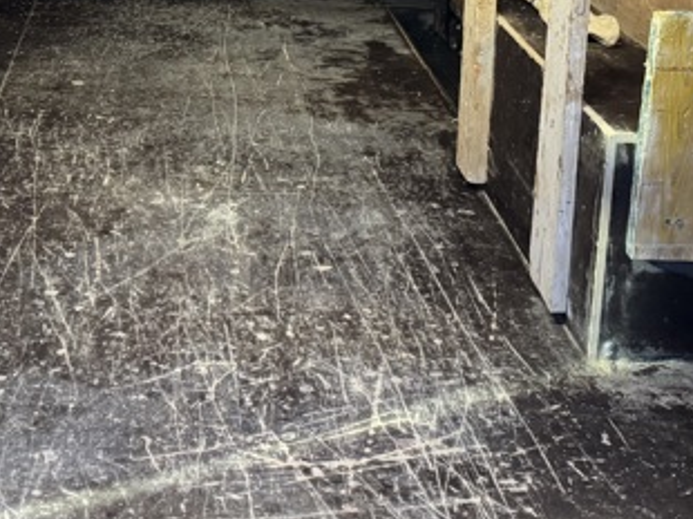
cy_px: -16
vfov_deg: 22.6
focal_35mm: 62
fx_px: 1240
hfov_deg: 30.7
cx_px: 177
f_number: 1.78
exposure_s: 1/33
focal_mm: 6.76
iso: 1000
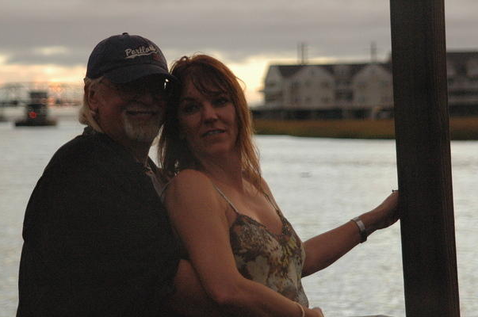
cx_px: 225
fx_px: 2068
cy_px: 162
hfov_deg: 13.2
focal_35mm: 156
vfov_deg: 8.8
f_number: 5.3
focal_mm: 98
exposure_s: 1/250
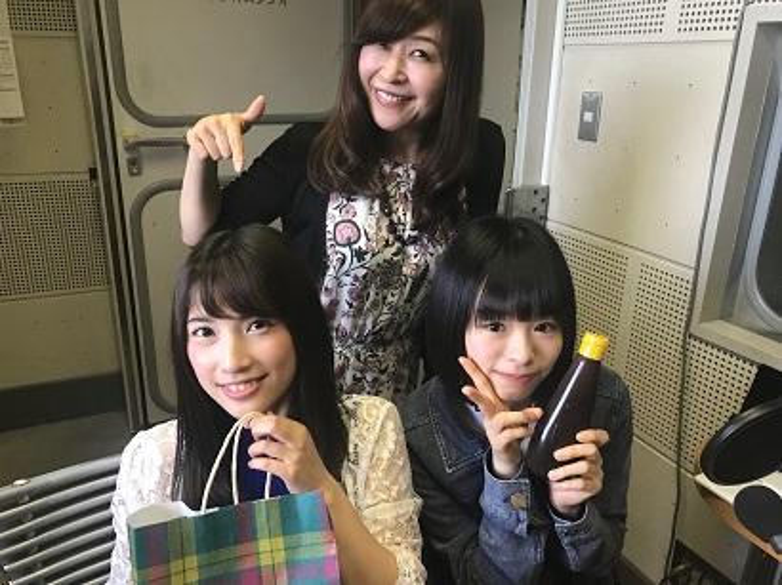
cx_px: 391
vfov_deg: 49.7
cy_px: 292
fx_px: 632
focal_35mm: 28
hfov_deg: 63.5
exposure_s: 1/33
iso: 40
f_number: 1.8
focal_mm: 4
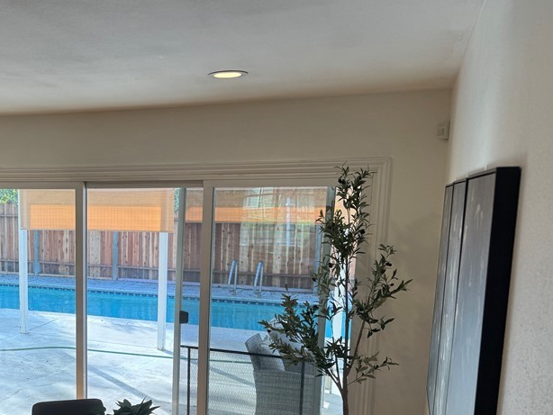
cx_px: 104
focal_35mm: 40
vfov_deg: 35.4
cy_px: 299
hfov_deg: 44.3
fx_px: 639
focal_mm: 6.76
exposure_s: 1/178
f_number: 1.78
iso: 64
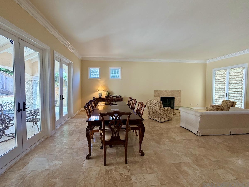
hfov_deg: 98.1
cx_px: 119
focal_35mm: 15
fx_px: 108
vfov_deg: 81.7
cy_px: 89
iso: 160
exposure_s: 1/120
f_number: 2.2
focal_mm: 2.22
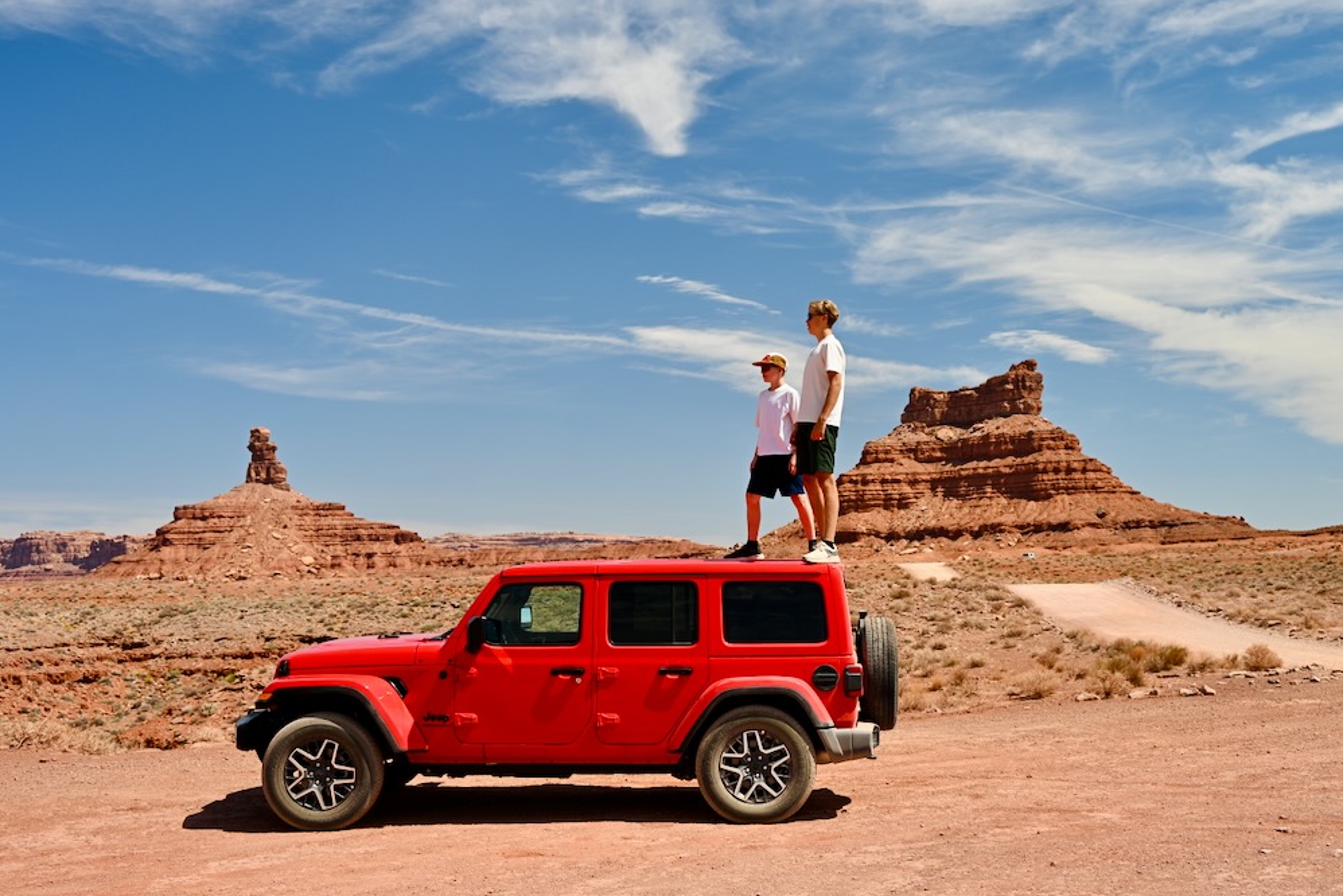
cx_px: 717
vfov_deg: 31.2
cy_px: 421
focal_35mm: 43
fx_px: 1605
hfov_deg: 45.4
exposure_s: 1/200
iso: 100
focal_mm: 39
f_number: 7.1
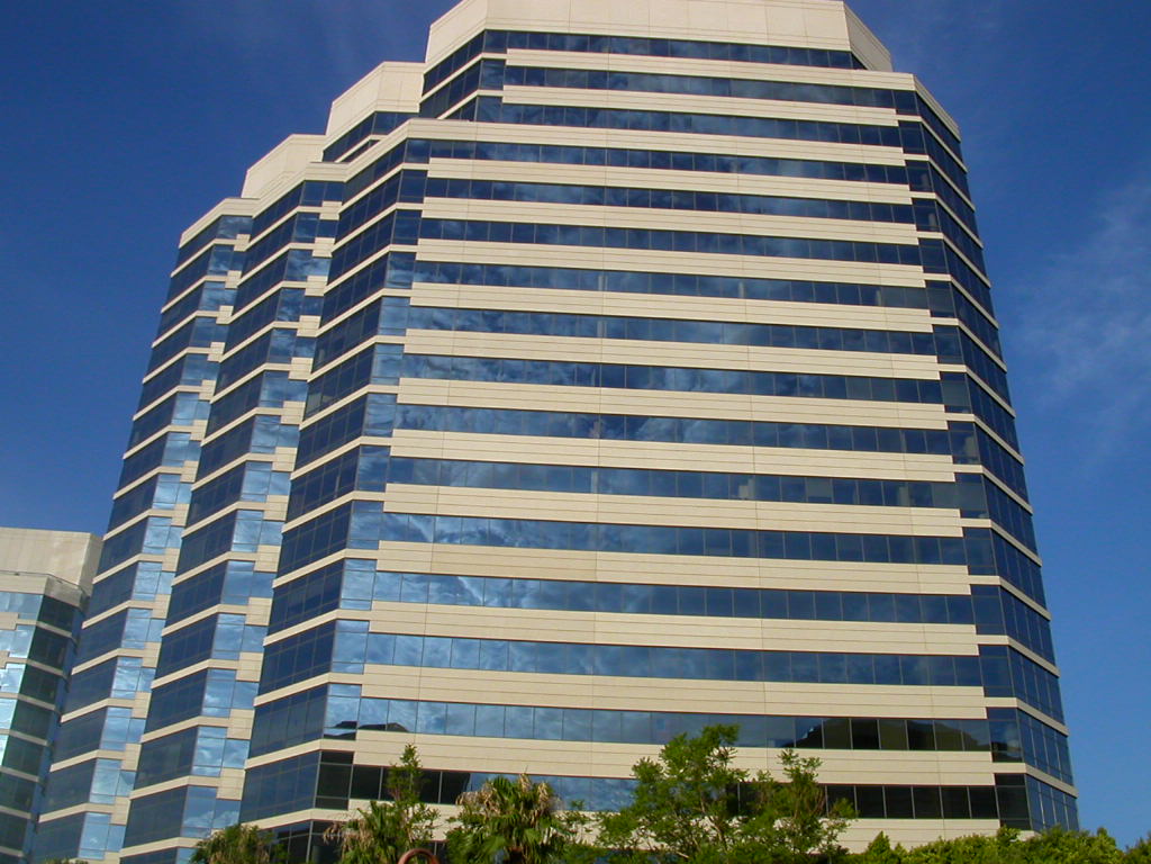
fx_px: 1230
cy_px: 432
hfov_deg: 50.1
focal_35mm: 37
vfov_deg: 38.7
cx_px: 576
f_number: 4.5
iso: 100
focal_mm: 5.6
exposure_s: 1/855
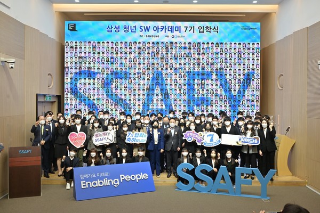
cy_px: 106
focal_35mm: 35
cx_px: 160
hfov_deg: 54.4
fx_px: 311
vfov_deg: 37.9
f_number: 7.1
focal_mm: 35
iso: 1000
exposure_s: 1/160
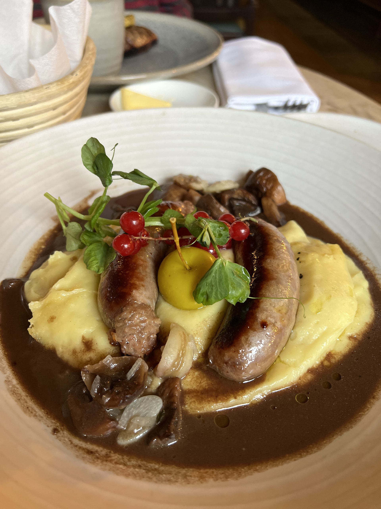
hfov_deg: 53.1
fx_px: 382
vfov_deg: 67.3
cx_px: 190
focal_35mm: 26
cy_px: 254
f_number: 1.5
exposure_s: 1/50
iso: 320
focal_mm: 5.7
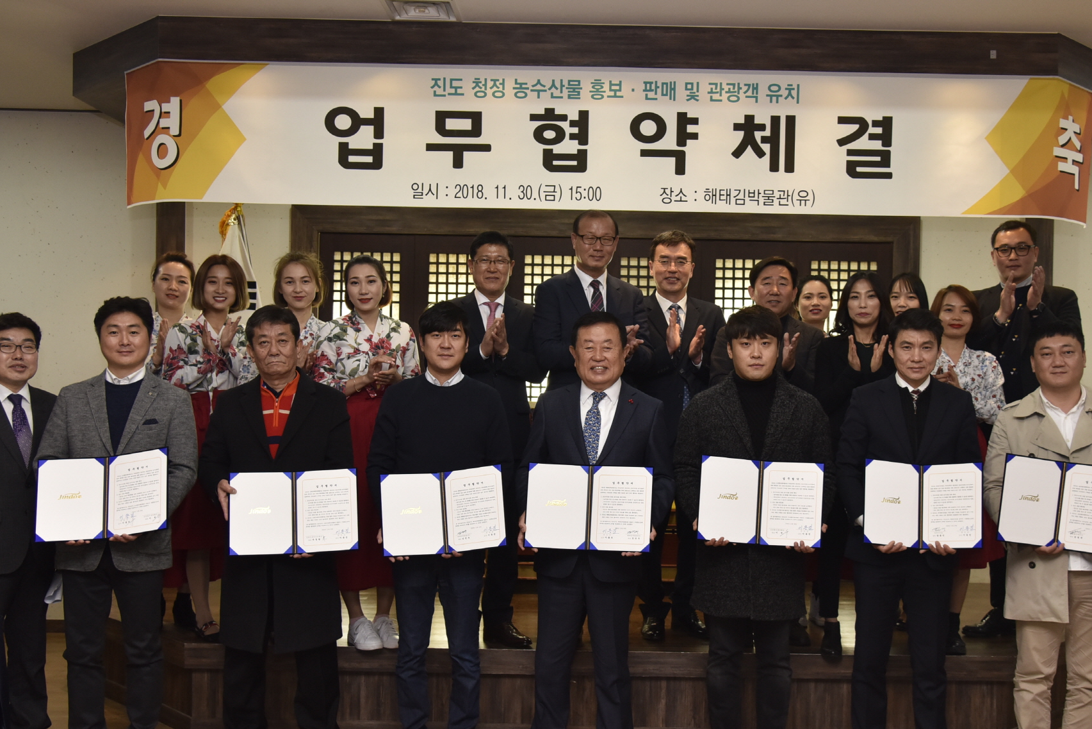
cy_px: 409
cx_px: 599
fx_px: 1214
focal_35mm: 40
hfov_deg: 48.4
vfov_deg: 33.4
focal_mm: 31
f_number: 4
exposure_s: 1/125
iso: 1000
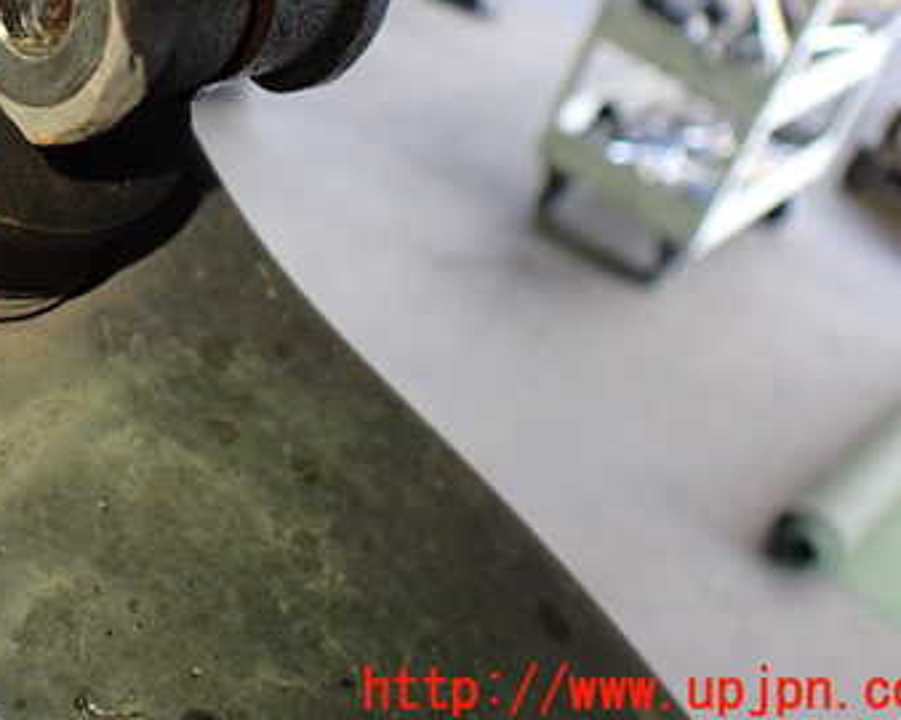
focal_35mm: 52
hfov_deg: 34.8
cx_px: 165
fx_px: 1386
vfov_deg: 28.4
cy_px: 125
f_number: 2.3
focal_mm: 5.4
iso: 640
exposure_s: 1/125
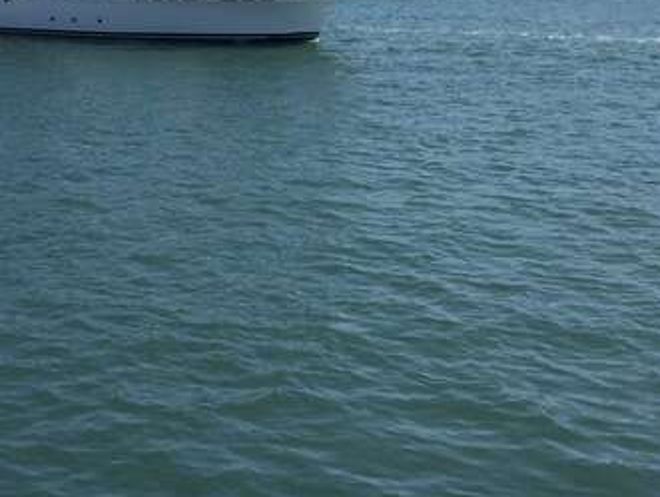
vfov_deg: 20.3
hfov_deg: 27.7
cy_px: -20
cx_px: 303
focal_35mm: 70
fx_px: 1336
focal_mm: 4.15
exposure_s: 1/3165
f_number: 2.2
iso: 32
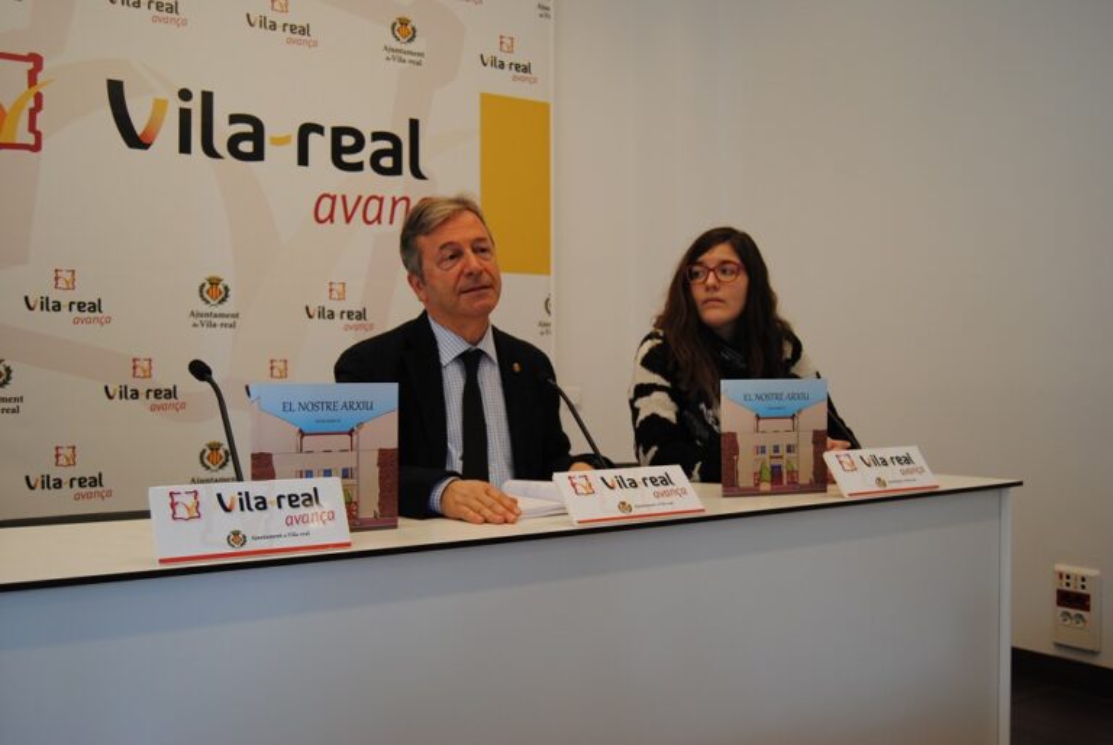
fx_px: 1068
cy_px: 372
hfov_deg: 55.1
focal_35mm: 34
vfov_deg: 38.5
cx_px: 556
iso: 200
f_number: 4
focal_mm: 23
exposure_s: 1/60
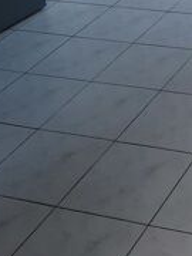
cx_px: 321
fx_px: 658
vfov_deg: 19.6
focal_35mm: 89
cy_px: -111
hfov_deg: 14.9
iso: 125
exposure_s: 1/60
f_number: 2
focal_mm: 4.6
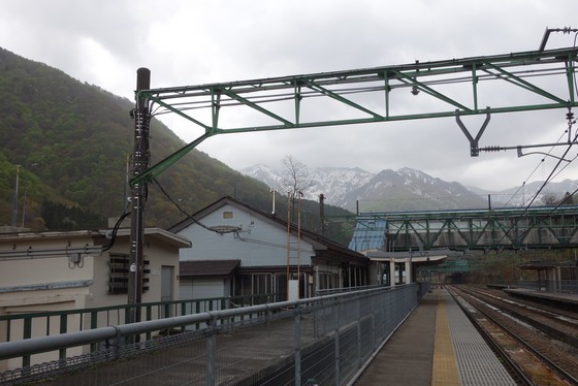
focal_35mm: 32
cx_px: 311
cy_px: 215
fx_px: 514
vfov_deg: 41.1
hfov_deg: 58.6
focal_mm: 10.4
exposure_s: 1/200
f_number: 5.6
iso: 125
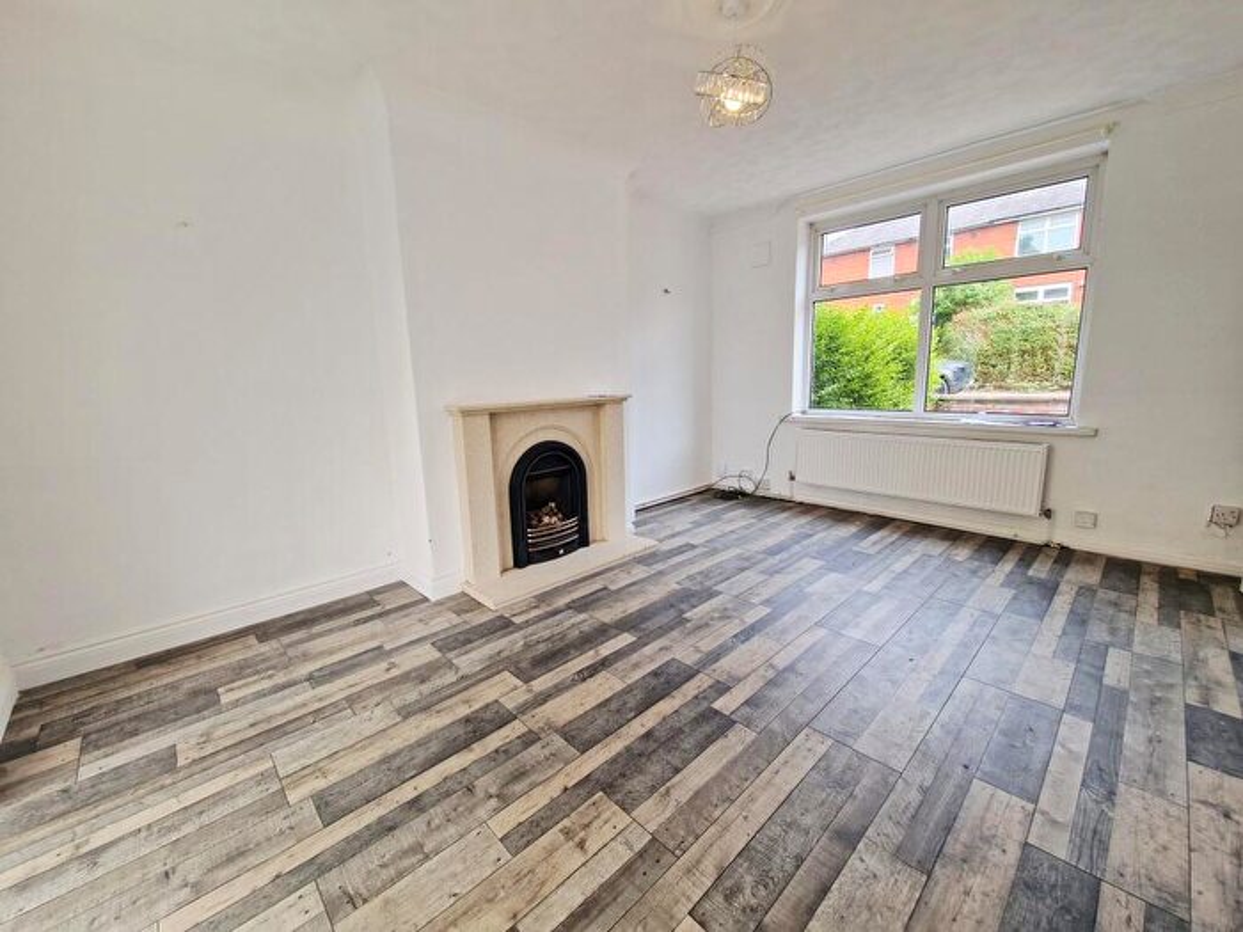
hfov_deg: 106.2
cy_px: 466
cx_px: 622
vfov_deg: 89.9
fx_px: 467
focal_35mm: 13
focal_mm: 2.2
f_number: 2.2
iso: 50
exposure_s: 1/164
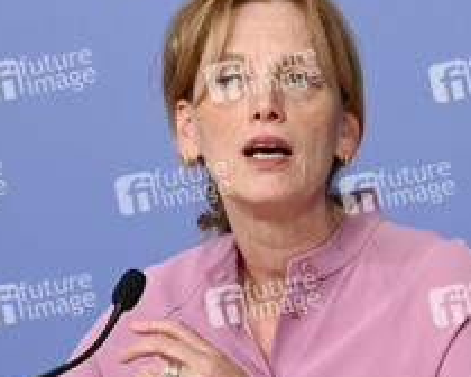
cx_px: 203
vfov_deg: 4.3
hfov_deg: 5.3
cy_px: 245
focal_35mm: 363
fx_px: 5060
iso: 4000
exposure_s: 1/800
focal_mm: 180
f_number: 5.6
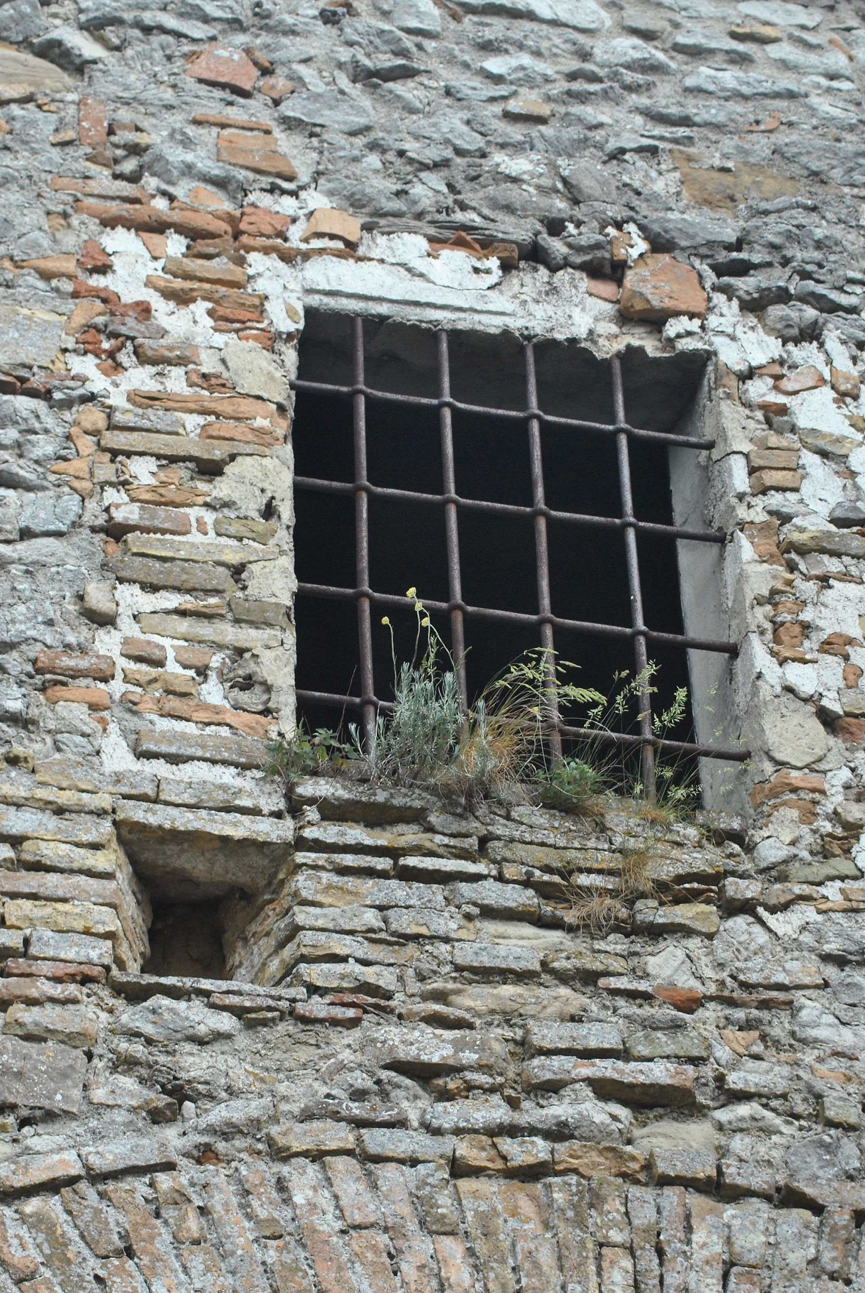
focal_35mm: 144
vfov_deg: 14.2
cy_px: 765
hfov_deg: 9.6
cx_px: 483
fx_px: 5176
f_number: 4
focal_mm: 78
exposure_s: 1/400
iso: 400
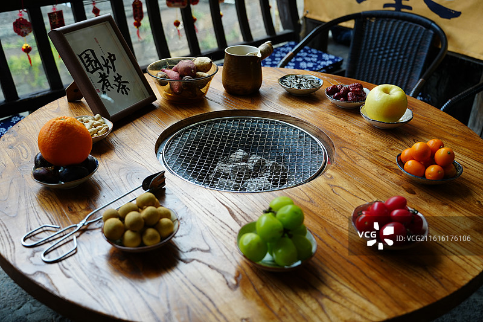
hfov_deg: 51.9
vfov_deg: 35.9
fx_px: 496
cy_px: 161
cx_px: 242
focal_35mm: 37
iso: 400
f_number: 4
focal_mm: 37
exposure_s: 1/125
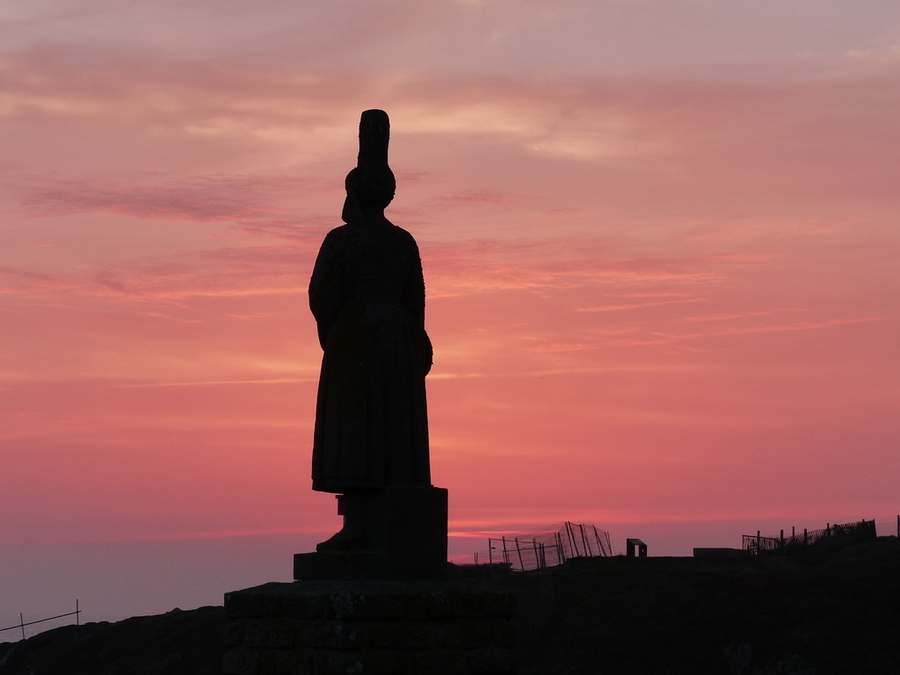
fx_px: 3588
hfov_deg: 14.3
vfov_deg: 10.7
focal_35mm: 138
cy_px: 338
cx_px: 450
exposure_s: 1/200
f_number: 4
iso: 160
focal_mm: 24.8
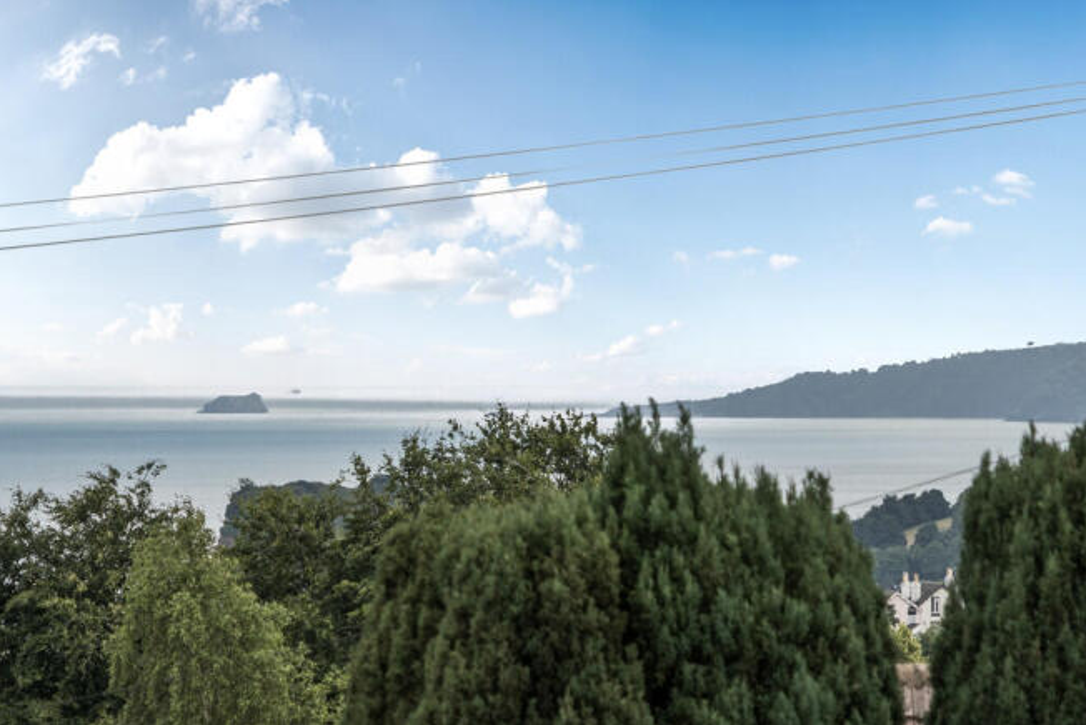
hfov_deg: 8.7
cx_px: 542
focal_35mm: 236
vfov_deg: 5.8
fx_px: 7120
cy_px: 362
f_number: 8
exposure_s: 1/1600
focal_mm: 157
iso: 400
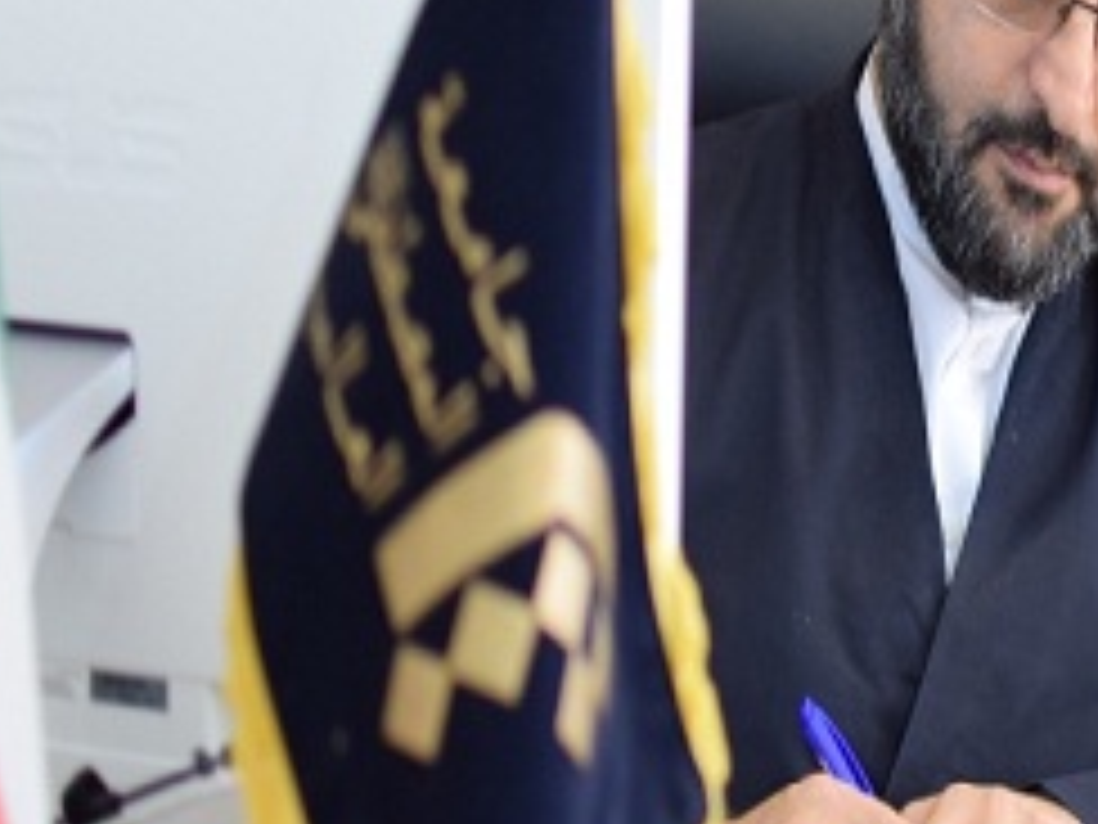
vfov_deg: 11.9
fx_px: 3939
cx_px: 1062
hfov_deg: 15.6
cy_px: 365
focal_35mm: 124
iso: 400
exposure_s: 1/80
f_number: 1.8
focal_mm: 35
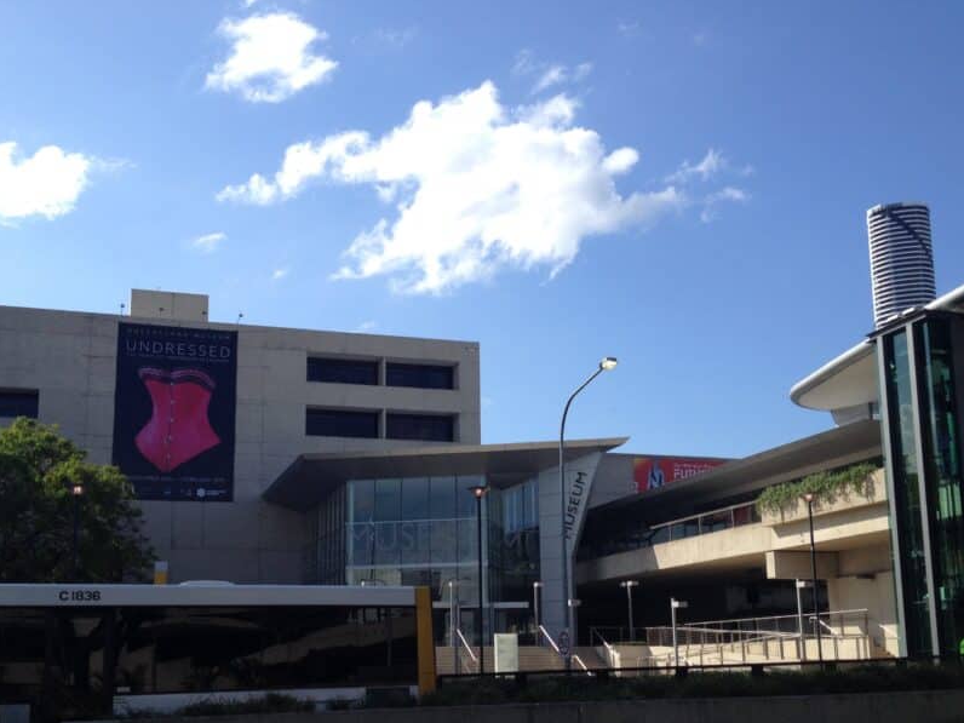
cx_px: 442
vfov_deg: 32.1
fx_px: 1253
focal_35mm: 45
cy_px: 443
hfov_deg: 42.0
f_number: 2.4
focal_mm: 4.28
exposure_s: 1/1727
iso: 50
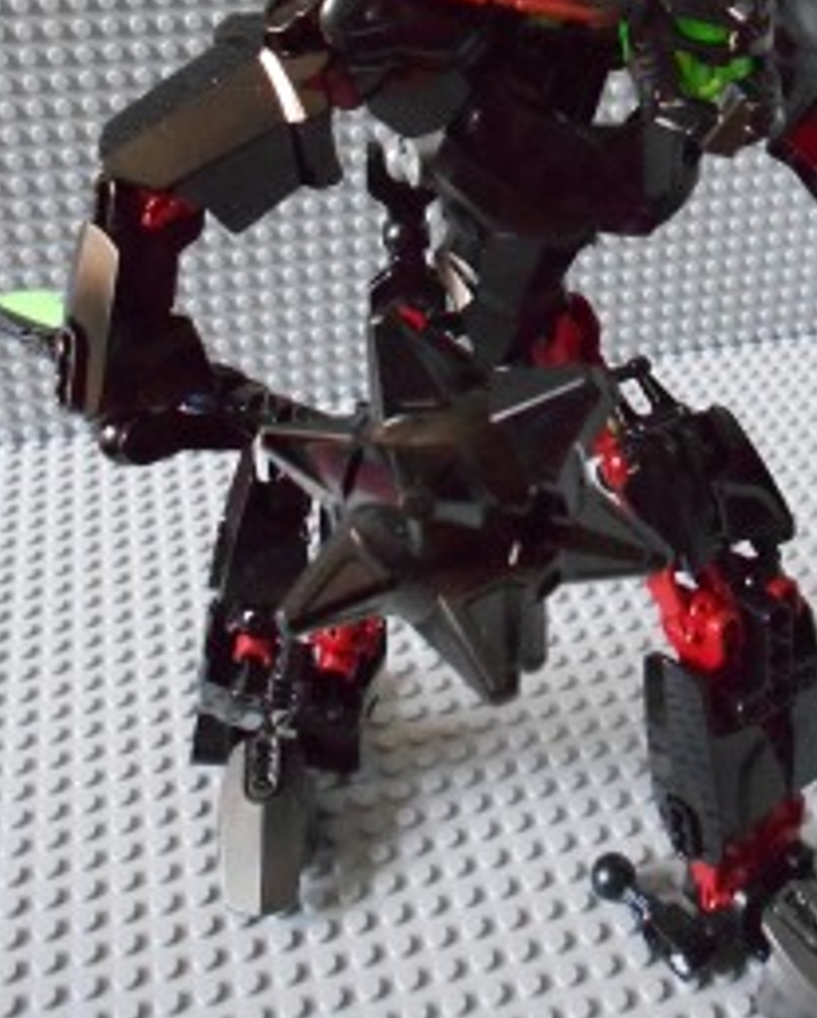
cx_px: 549
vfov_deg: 40.6
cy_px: 233
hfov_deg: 33.9
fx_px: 1328
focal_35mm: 44
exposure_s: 1/80
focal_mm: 4.6
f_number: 3.2
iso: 800
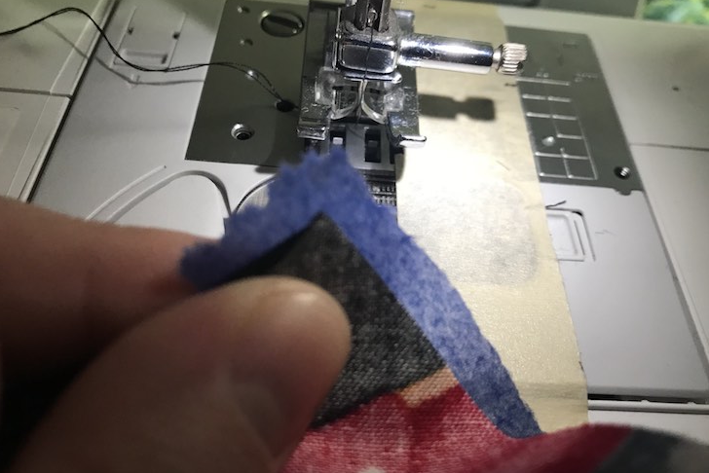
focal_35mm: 30
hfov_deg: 61.9
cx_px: 360
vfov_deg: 43.6
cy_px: 221
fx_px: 591
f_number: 1.8
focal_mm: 3.99
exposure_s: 1/30
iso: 40
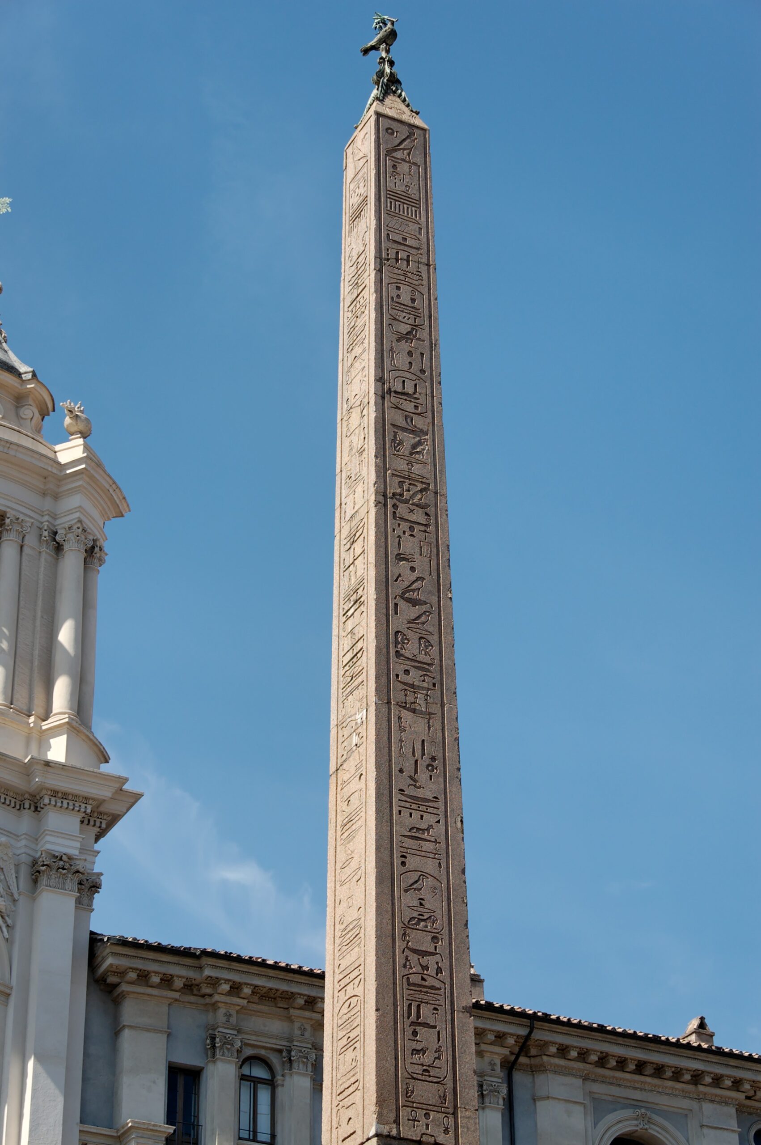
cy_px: 572
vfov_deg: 26.0
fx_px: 2478
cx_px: 380
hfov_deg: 17.5
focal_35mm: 78
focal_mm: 52
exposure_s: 1/500
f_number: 8
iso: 200
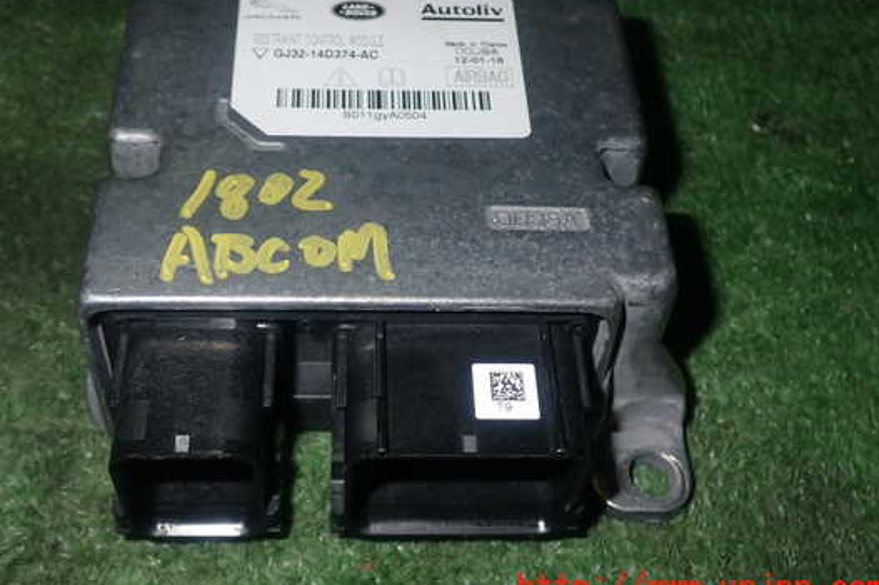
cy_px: 235
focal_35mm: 45
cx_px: 394
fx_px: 1098
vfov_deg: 29.8
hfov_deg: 43.6
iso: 200
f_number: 8
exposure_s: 1/40
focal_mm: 6.83
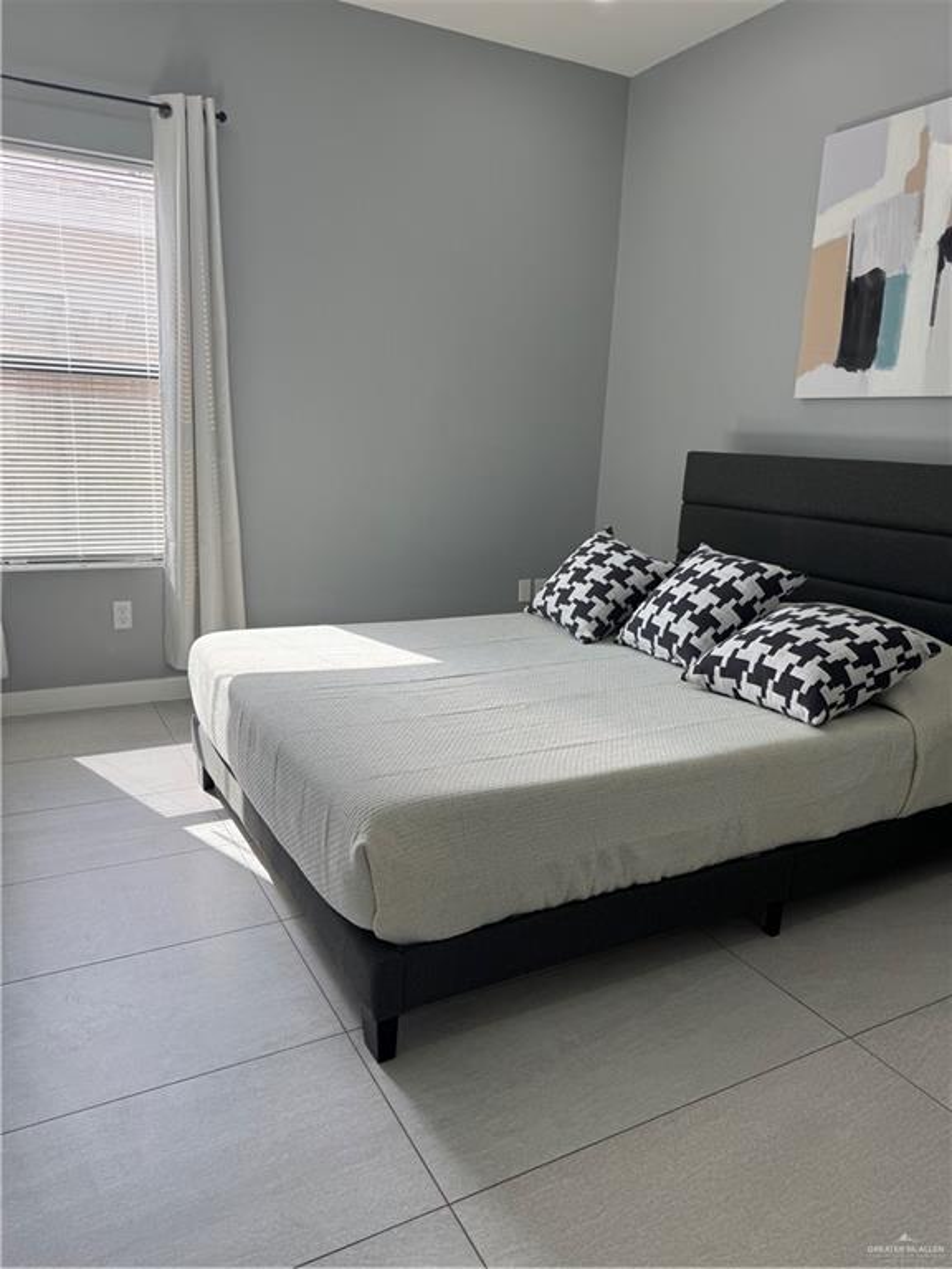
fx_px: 880
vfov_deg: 71.6
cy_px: 634
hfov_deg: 56.8
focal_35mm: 24
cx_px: 476
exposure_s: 1/126
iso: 50
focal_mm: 6.76
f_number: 1.78
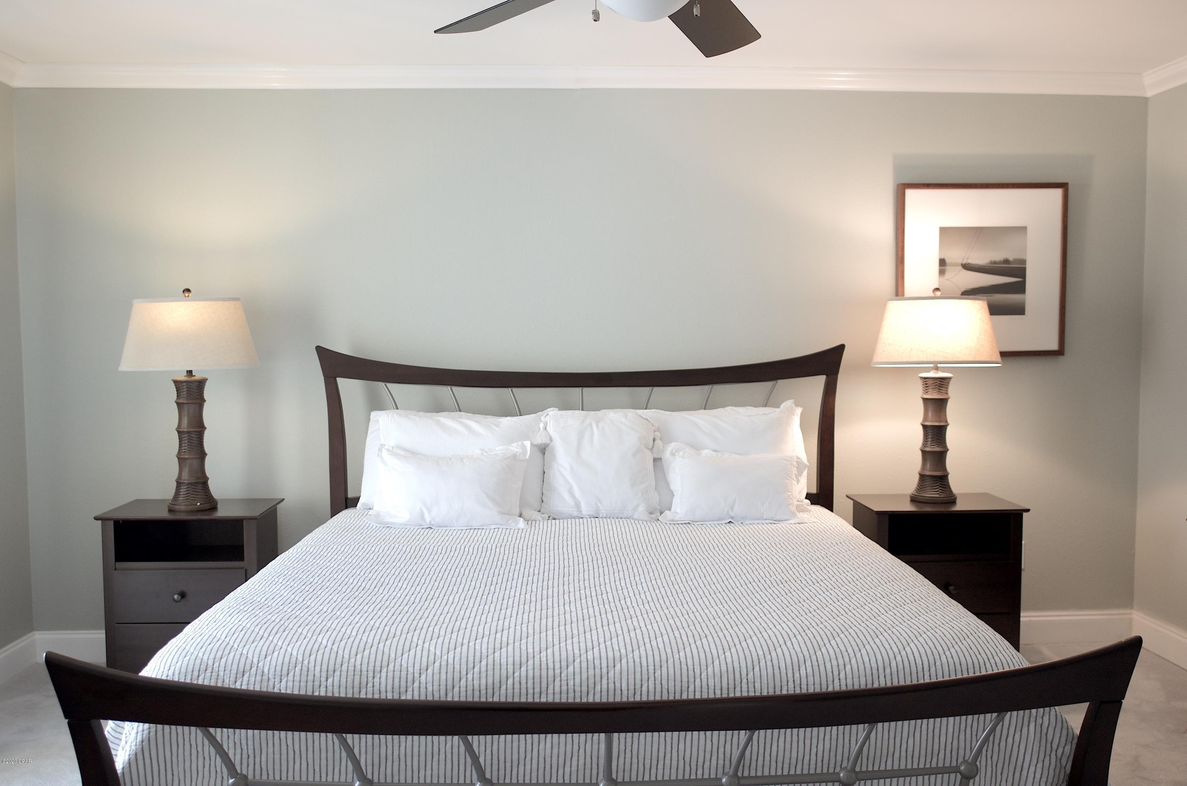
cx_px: 594
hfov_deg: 62.0
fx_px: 987
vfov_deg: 43.4
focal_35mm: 30
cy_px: 393
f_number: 1.8
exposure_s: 1/60
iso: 280
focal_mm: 20
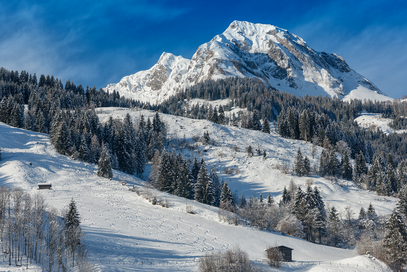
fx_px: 950
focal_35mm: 84
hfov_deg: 24.2
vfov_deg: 16.3
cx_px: 194
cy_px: 153
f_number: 9.5
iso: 100
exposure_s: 1/350
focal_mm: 70
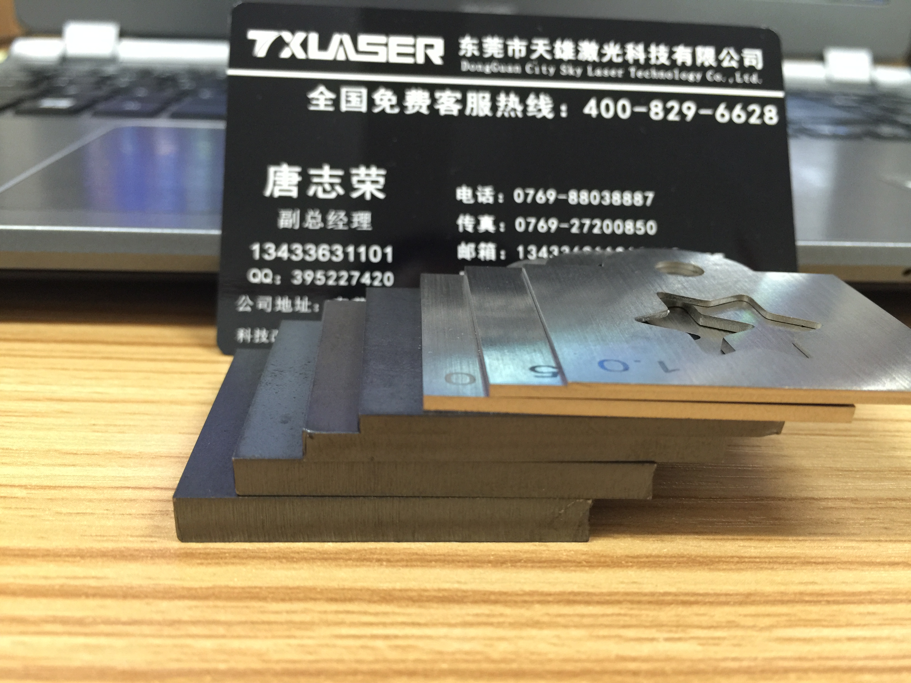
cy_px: 342
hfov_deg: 61.7
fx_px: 763
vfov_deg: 48.2
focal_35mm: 29
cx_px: 456
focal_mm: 4.15
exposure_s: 1/4
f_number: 2.2
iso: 100
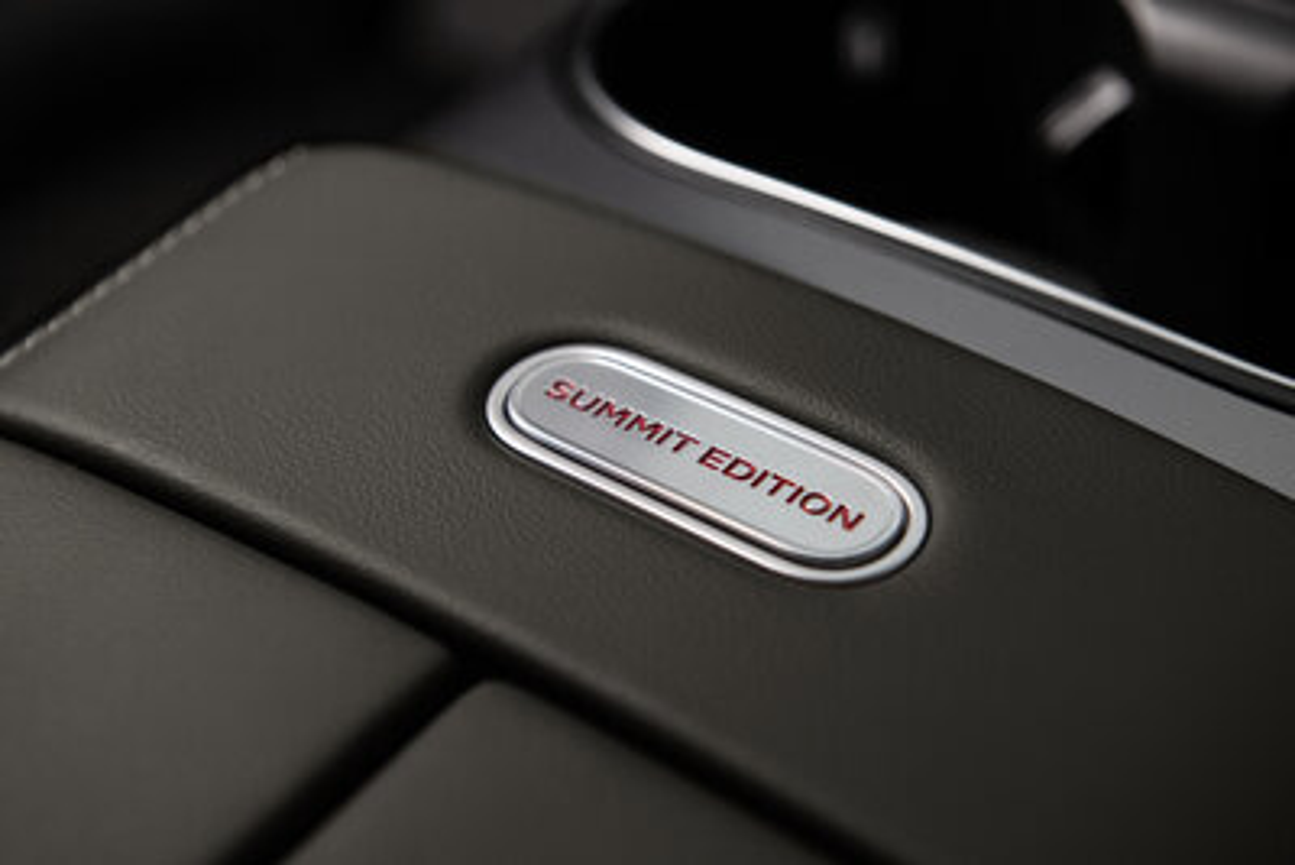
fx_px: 2519
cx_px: 648
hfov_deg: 28.8
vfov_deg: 19.5
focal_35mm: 70
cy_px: 432
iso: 1000
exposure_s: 1/50
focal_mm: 70
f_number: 5
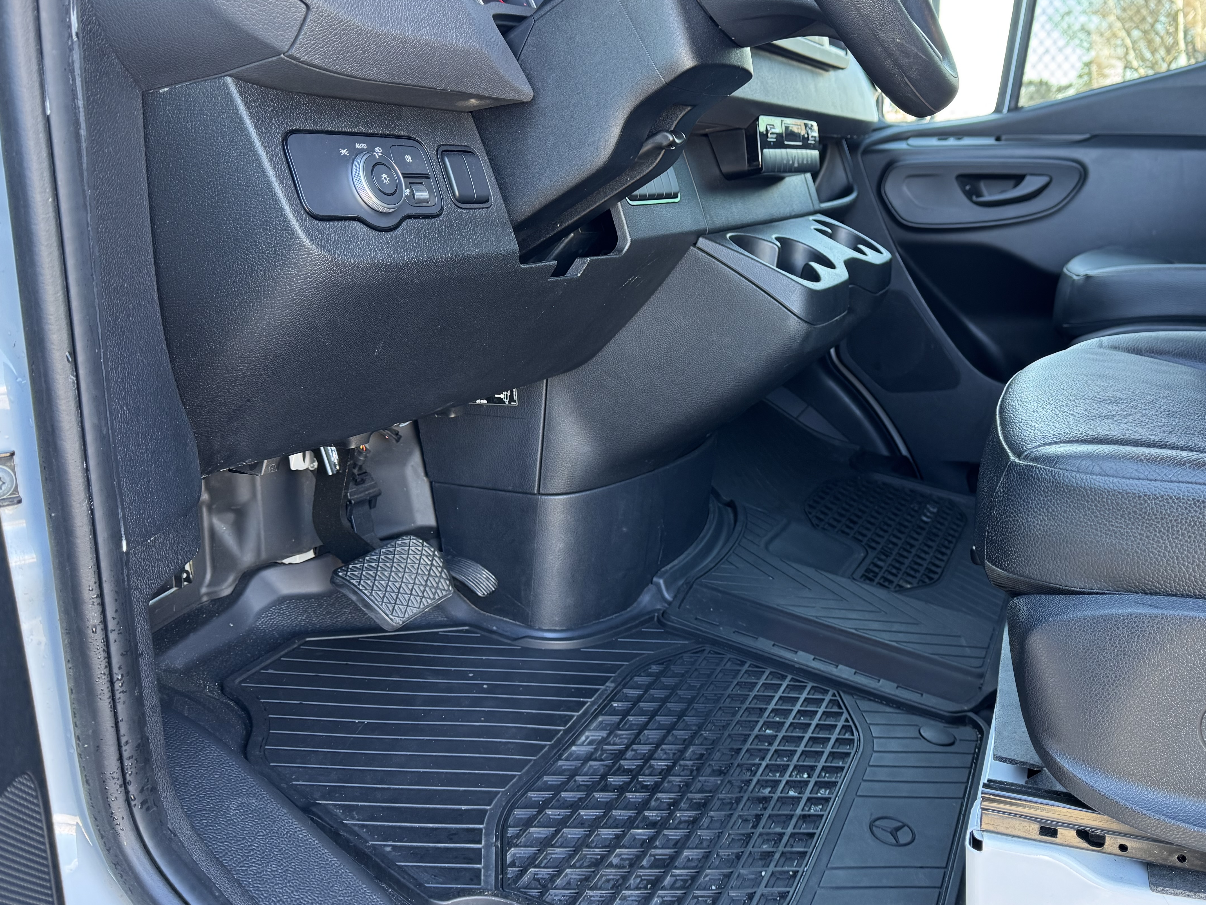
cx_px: 729
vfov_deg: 44.1
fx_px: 1115
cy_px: 425
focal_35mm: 32
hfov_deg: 56.3
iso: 200
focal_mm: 6.76
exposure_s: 1/100
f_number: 1.78
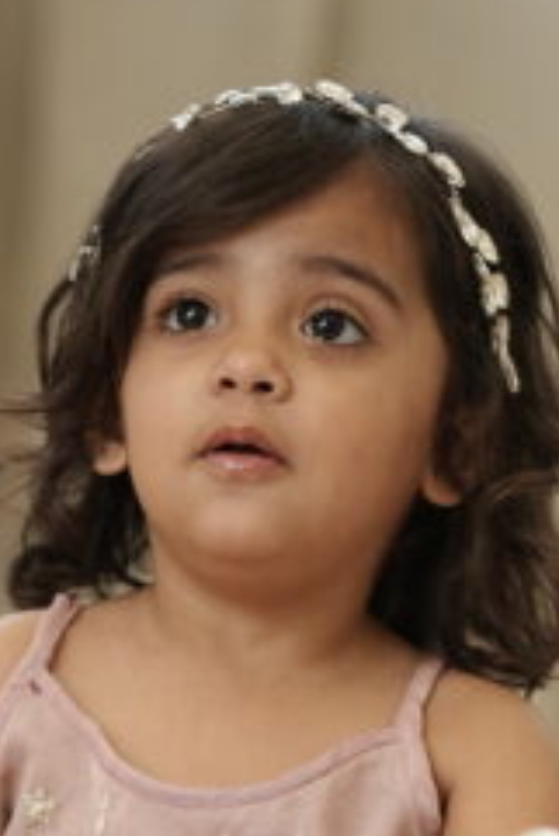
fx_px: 7372
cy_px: 1204
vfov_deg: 6.4
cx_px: 174
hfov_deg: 4.3
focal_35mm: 317
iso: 200
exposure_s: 1/160
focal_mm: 85
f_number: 1.8
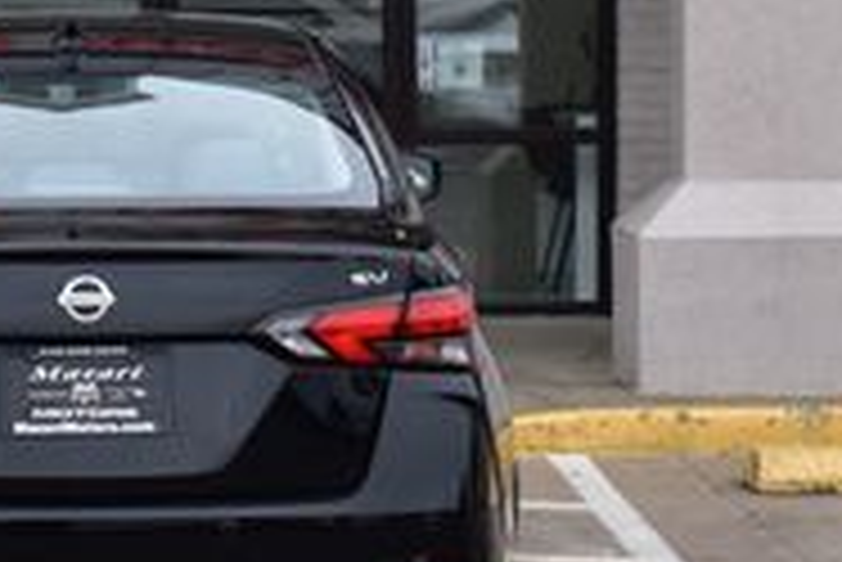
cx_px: 81
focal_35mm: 149
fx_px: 3481
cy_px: 54
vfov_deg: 9.2
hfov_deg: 13.7
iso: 400
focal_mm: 29
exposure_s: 1/200
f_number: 10
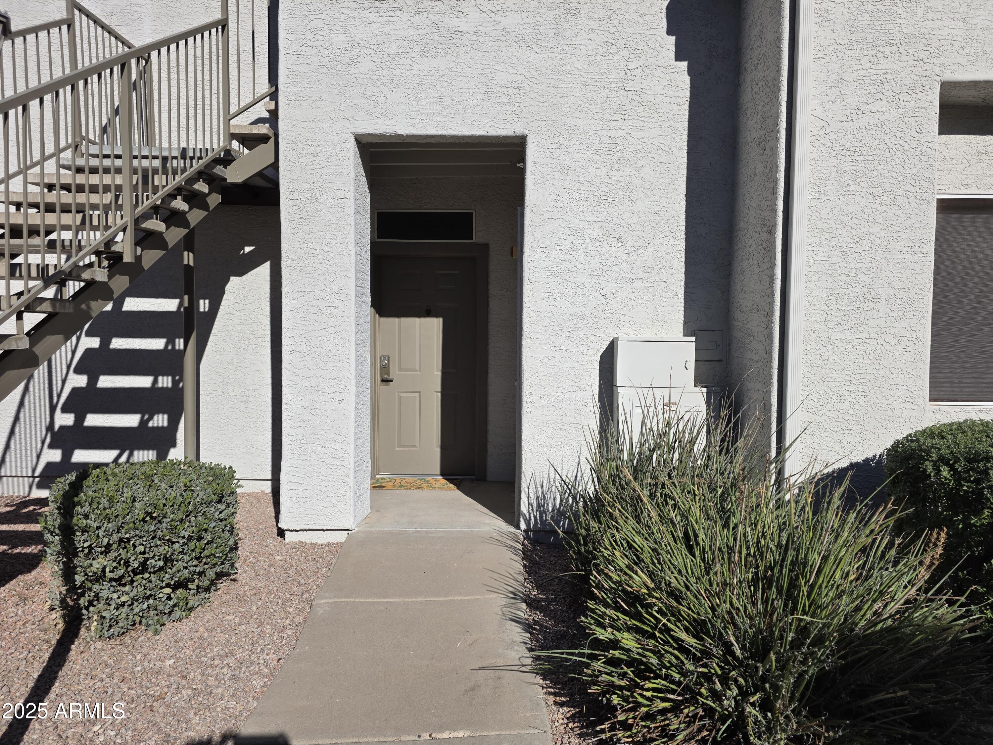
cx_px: 496
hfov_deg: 73.9
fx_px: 660
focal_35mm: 23
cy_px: 372
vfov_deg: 58.9
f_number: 1.7
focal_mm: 6.3
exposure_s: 1/7944
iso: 50
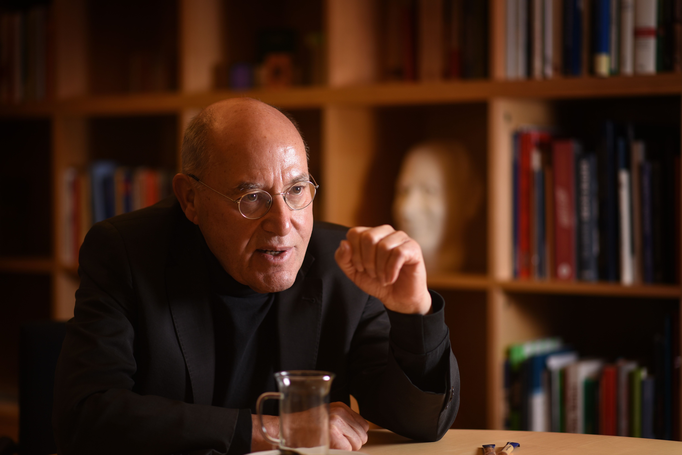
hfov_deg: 23.9
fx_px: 1611
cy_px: 228
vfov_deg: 16.1
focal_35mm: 85
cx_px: 341
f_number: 1.8
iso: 200
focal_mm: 85
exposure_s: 1/200
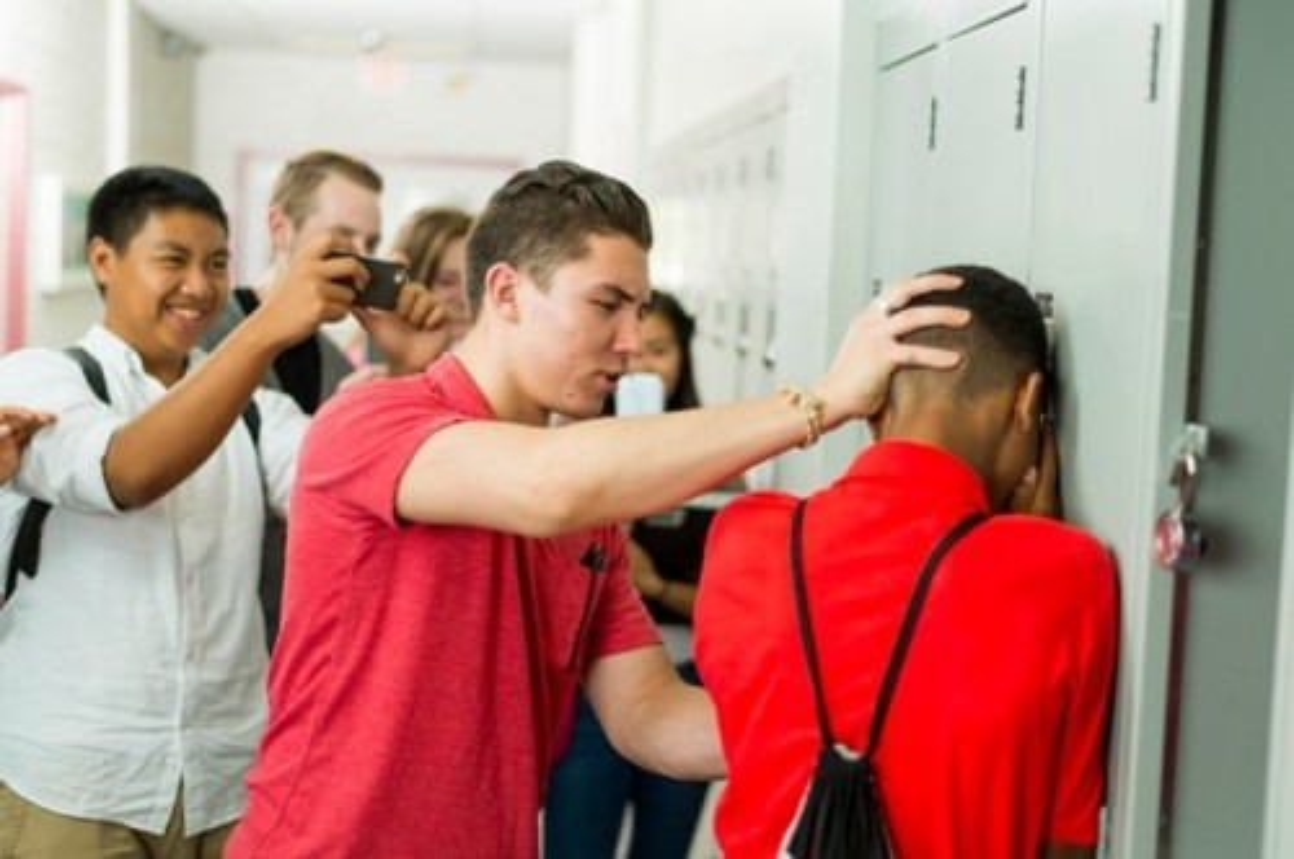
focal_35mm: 50
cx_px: 647
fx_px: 1795
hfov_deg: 39.6
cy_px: 430
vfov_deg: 26.9
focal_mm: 50
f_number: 2
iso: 100
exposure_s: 1/100
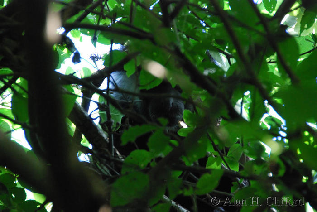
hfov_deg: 6.9
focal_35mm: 300
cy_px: 106
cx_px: 158
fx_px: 2644
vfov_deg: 4.6
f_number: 5.6
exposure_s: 1/100
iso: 1600
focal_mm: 200
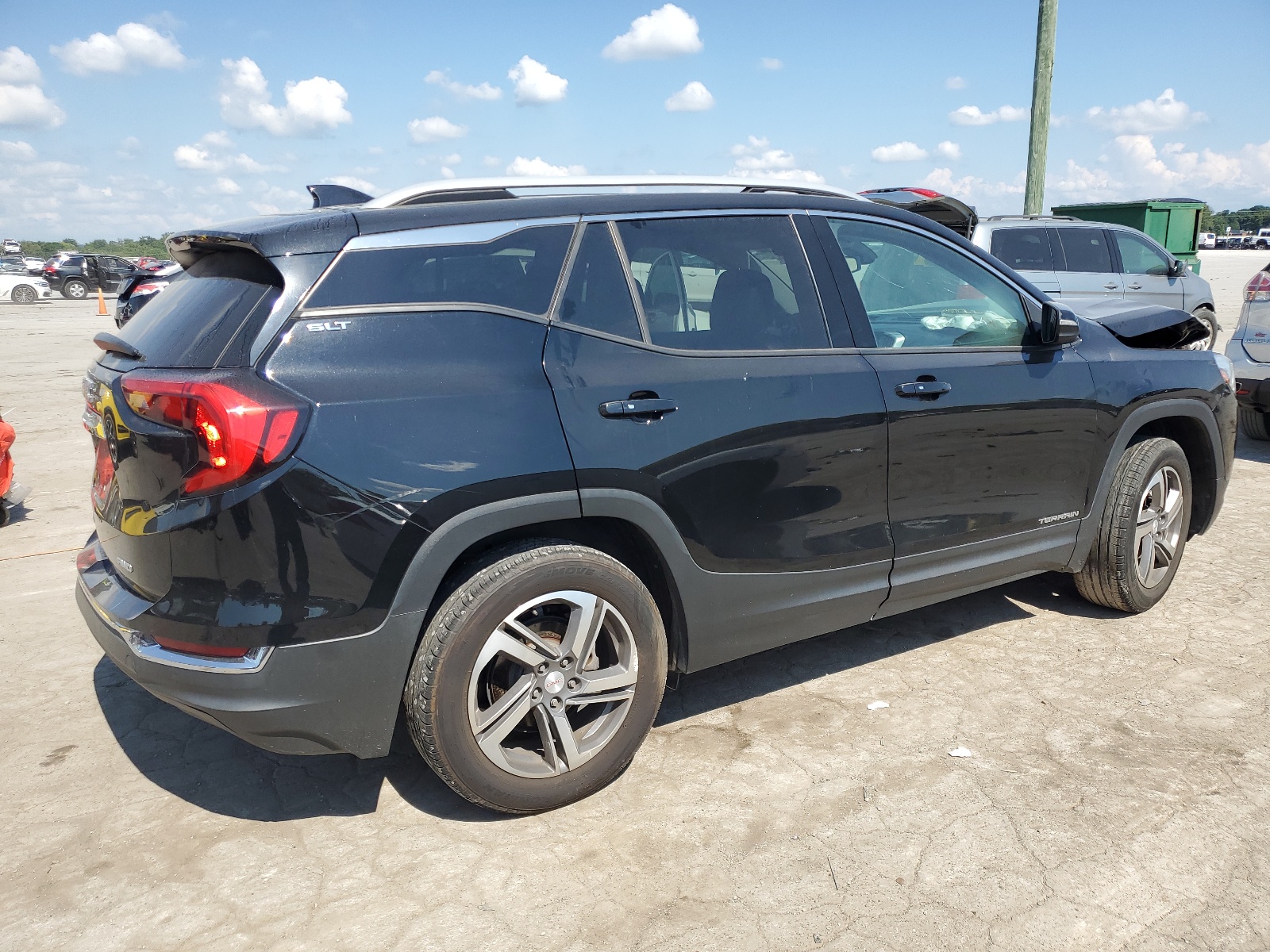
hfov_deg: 67.3
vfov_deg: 53.1
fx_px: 954
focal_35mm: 26
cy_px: 476
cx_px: 635
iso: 50
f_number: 1.5
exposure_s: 1/2500
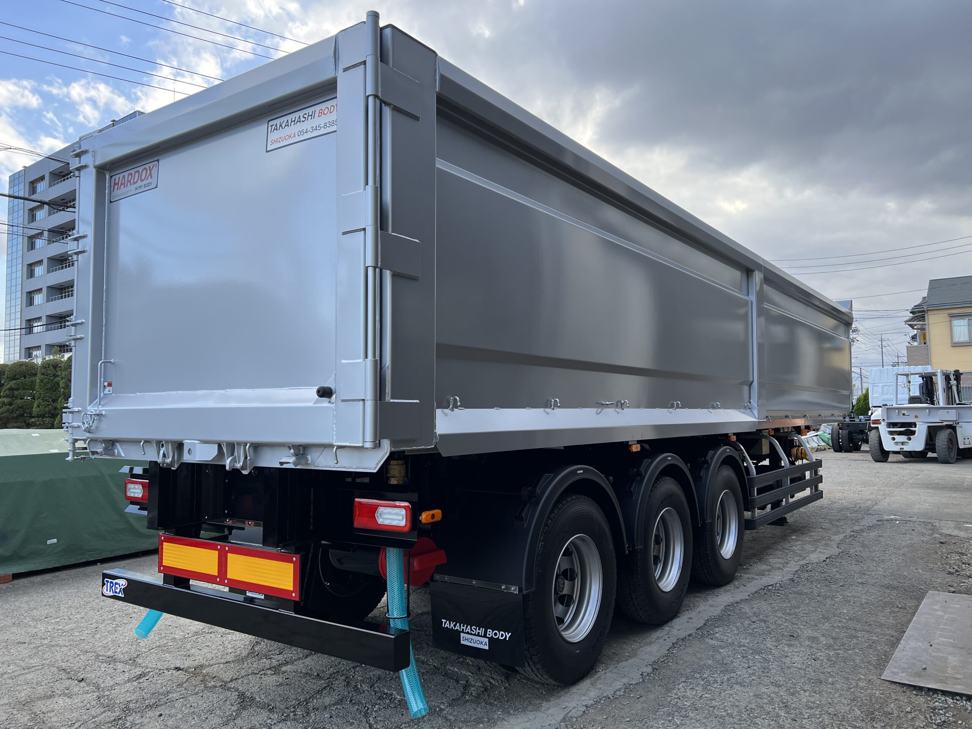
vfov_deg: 53.1
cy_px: 364
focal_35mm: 26
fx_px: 730
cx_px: 486
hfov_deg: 67.3
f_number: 1.5
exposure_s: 1/591
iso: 50
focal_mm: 5.7
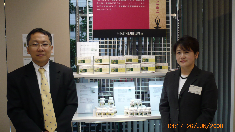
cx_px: 118
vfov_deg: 30.4
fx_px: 243
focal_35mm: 39
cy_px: 54
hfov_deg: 51.6
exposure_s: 1/30
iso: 100
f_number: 2.8
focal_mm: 5.8
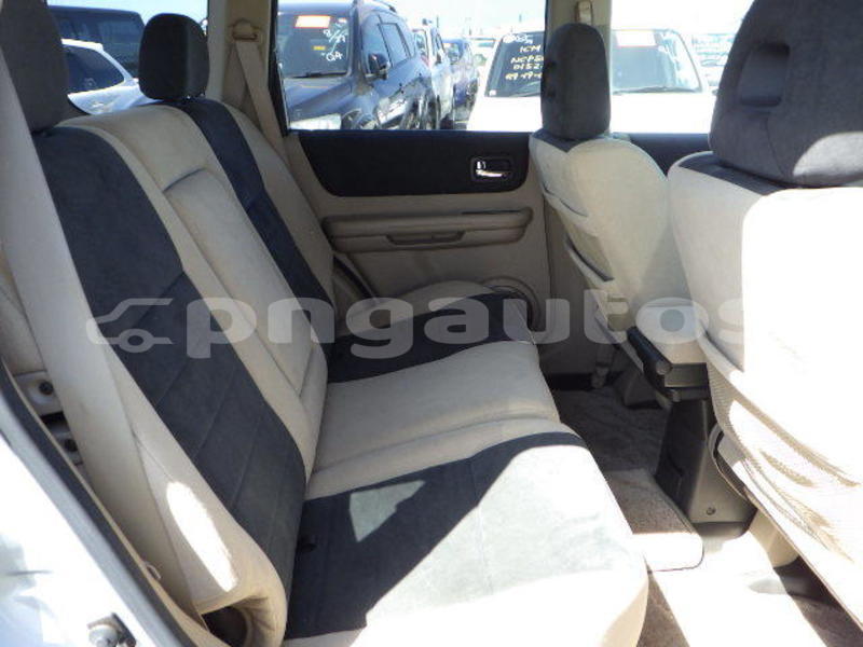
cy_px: 324
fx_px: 698
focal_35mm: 28
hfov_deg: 63.4
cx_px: 432
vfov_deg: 49.7
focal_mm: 5
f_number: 3.5
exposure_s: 1/160
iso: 125
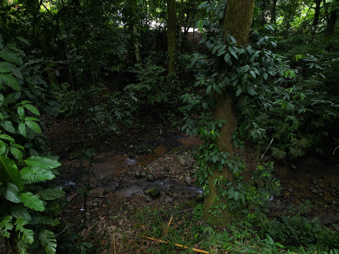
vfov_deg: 56.8
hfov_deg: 71.6
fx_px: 235
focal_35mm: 24
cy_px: 127
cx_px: 170
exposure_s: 1/100
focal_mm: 6.72
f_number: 1.7
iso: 100
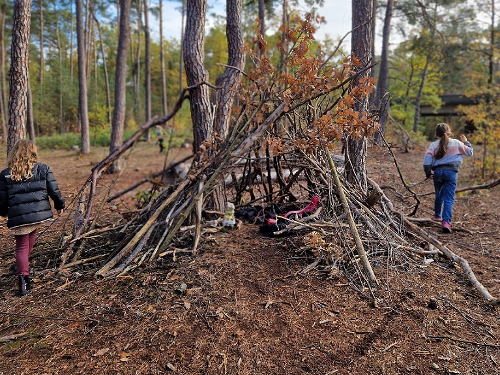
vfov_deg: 51.1
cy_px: 159
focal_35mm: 27
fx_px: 390
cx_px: 256
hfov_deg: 65.3
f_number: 1.8
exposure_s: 1/237
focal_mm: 5.4
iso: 50
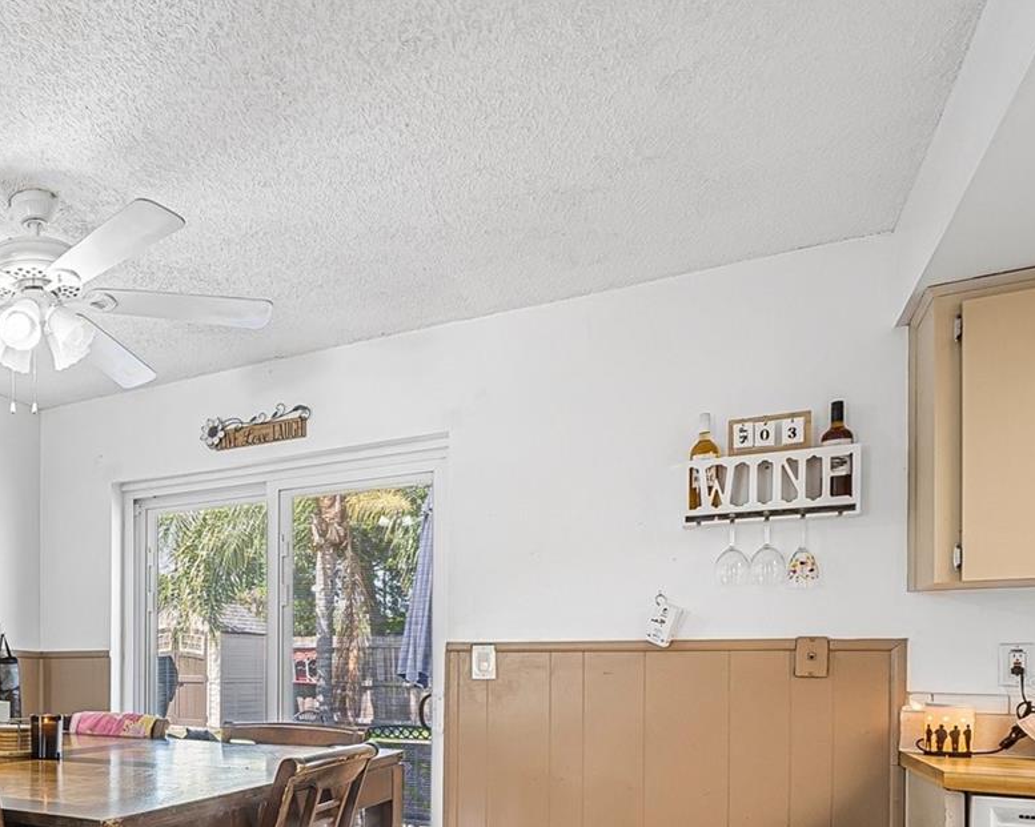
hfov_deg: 52.3
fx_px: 888
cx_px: 81
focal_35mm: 29
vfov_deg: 46.7
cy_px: 687
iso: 320
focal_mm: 10
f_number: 9
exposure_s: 1/3
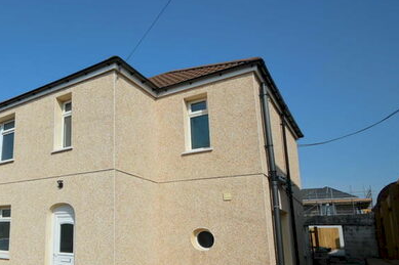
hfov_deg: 58.0
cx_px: 42
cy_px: 170
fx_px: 299
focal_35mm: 27
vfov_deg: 47.3
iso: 100
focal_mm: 10
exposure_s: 1/320
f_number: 9
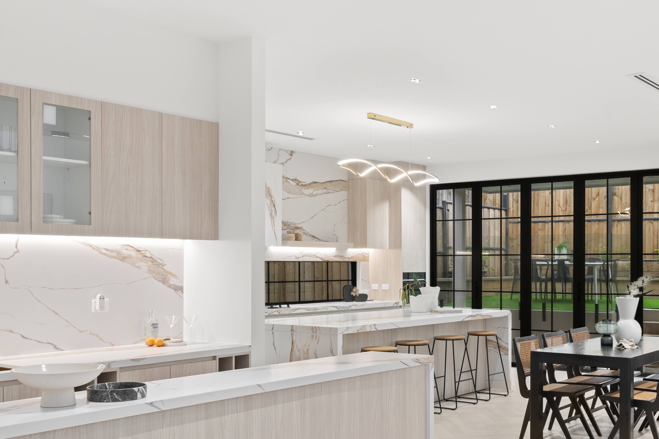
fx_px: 769
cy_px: 274
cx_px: 414
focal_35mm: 42
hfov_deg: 46.0
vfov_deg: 31.8
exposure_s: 1/2
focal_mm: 29
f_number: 11
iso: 320
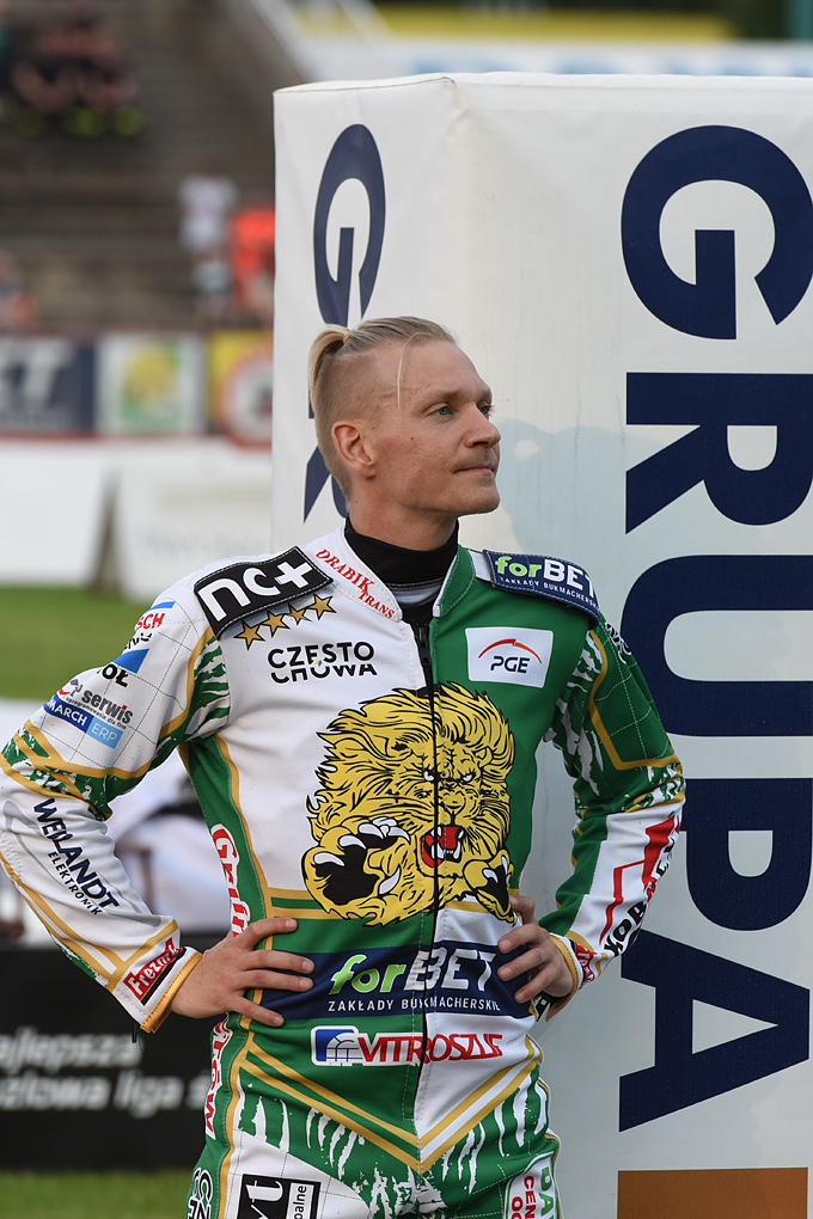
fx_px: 6774
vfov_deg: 10.3
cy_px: 610
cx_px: 406
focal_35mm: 200
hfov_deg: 6.9
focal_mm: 200
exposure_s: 1/640
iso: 320
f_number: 5.6
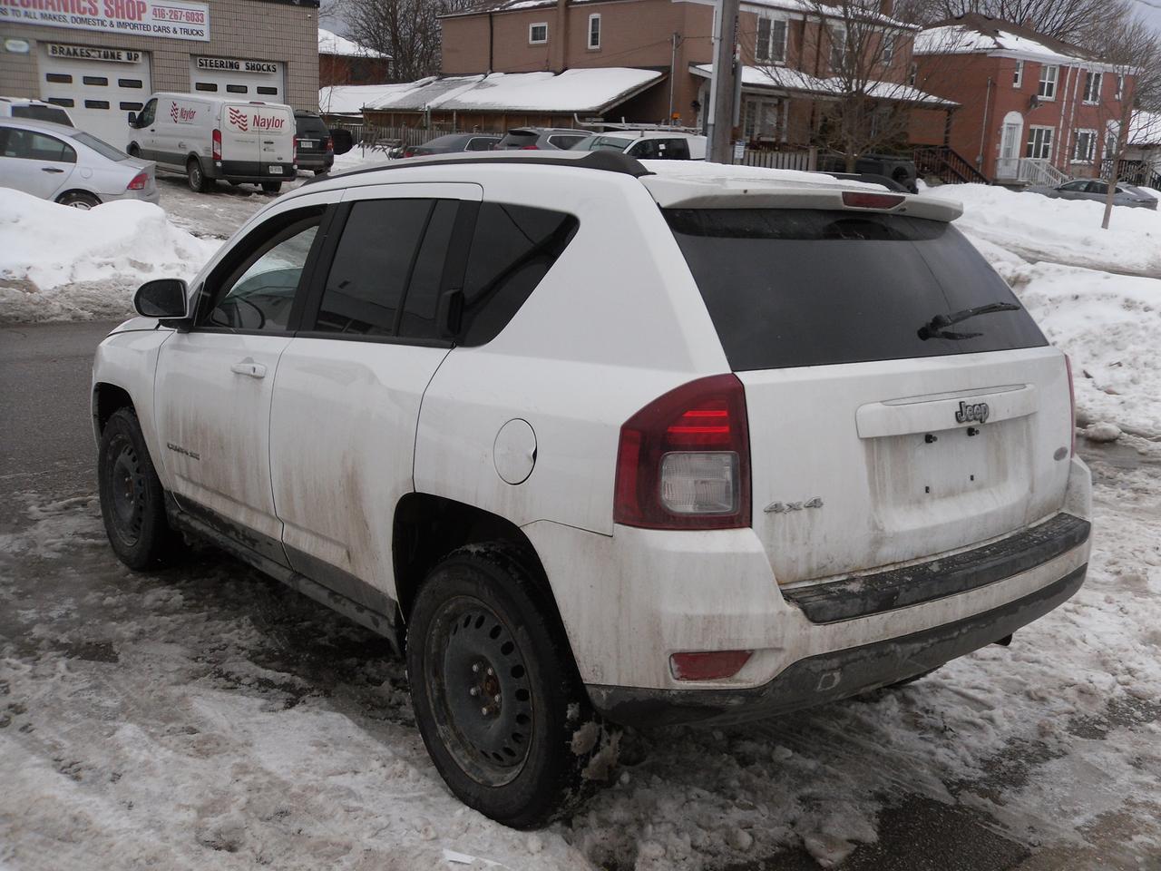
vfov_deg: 40.7
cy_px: 436
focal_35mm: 35
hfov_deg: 52.6
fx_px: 1174
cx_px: 580
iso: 80
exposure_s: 1/122
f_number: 3.5
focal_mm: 6.3
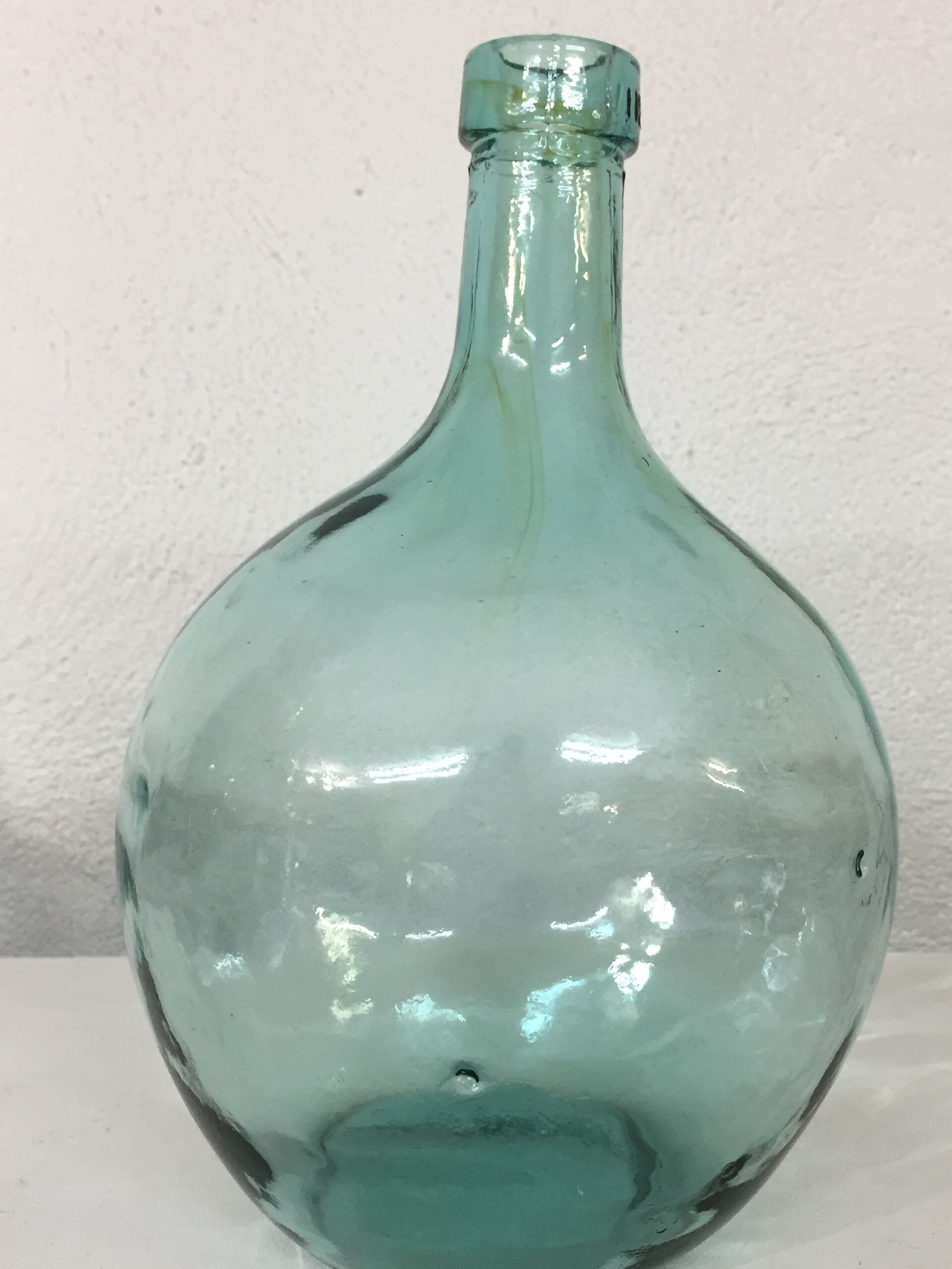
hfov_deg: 38.6
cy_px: 642
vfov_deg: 50.1
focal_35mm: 37
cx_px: 520
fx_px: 1357
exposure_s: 1/33
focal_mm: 4.15
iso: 100
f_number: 2.2
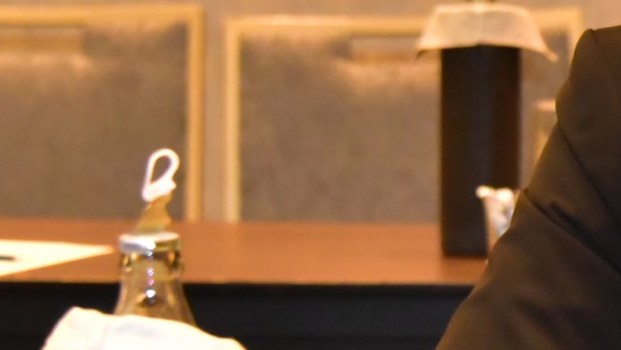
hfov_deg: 8.5
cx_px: 978
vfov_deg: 4.9
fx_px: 4084
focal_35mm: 248
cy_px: 45
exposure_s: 1/200
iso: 10000
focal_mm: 70
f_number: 5.6
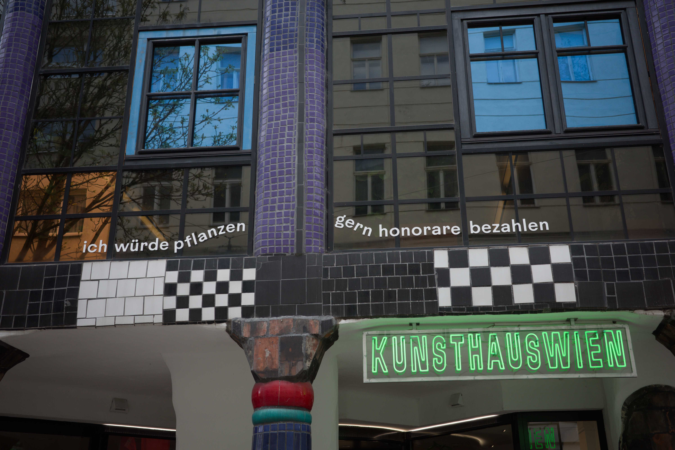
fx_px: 750
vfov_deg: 33.4
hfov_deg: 48.5
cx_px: 338
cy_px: 225
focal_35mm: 40
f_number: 2.8
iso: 100
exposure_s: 1/200
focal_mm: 26
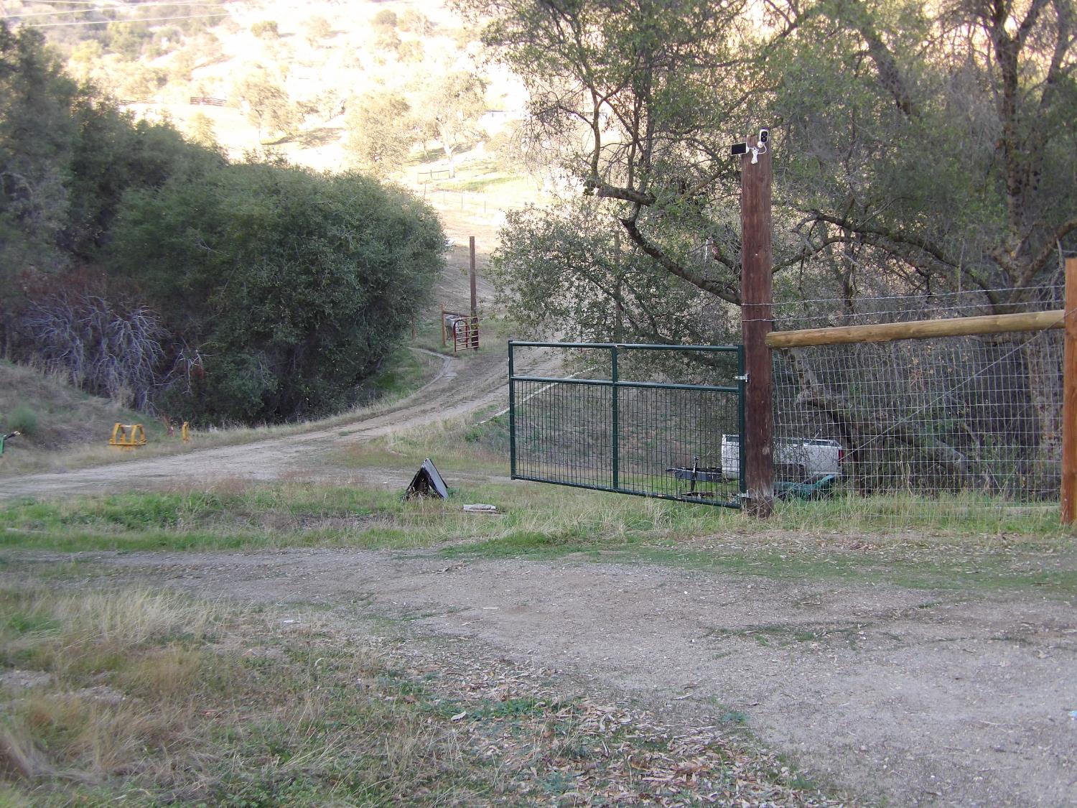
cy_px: 404
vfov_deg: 31.5
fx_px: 1431
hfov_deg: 41.2
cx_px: 538
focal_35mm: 46
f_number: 3.3
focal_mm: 8.2
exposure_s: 1/68
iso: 100
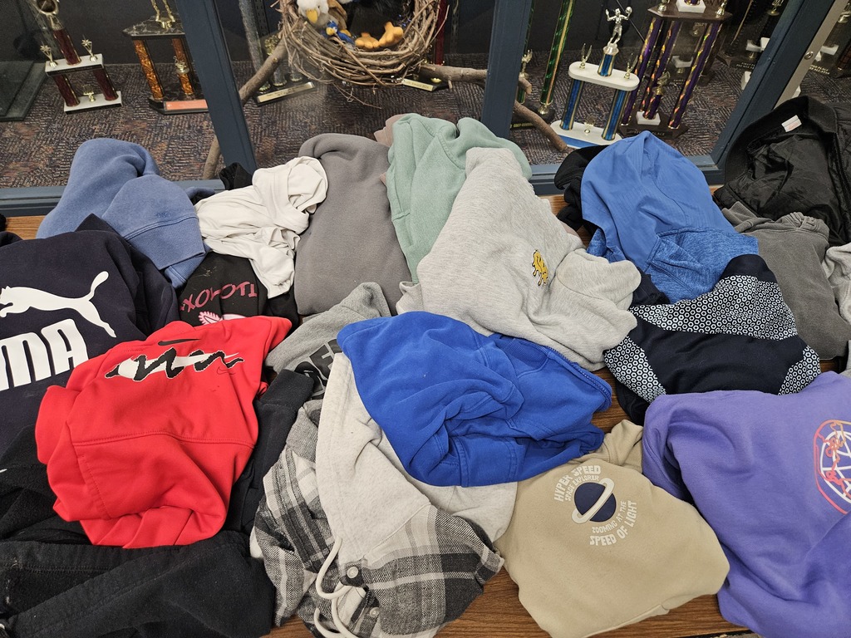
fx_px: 565
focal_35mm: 23
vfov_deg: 58.9
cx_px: 426
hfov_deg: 73.9
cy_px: 319
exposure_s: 1/120
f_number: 1.8
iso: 400
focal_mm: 5.4
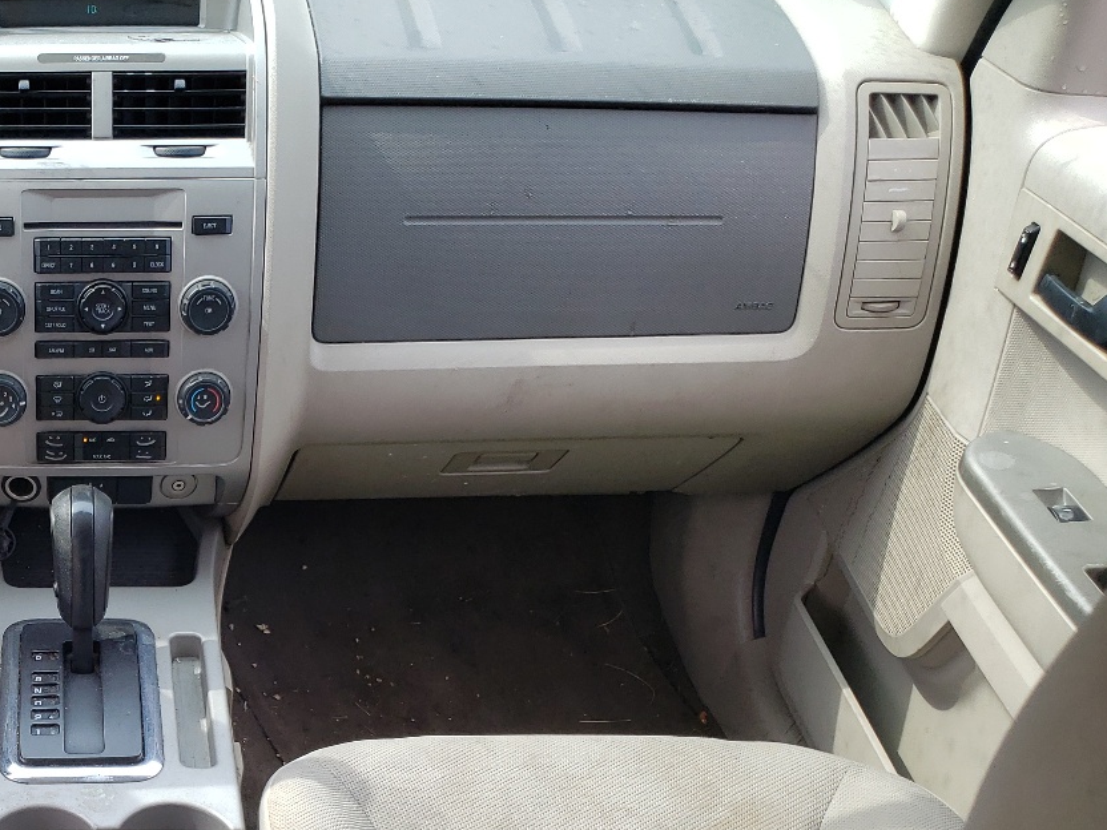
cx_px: 82
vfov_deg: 28.5
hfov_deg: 35.6
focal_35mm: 50
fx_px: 1599
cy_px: 653
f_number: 1.5
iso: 50
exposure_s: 1/455
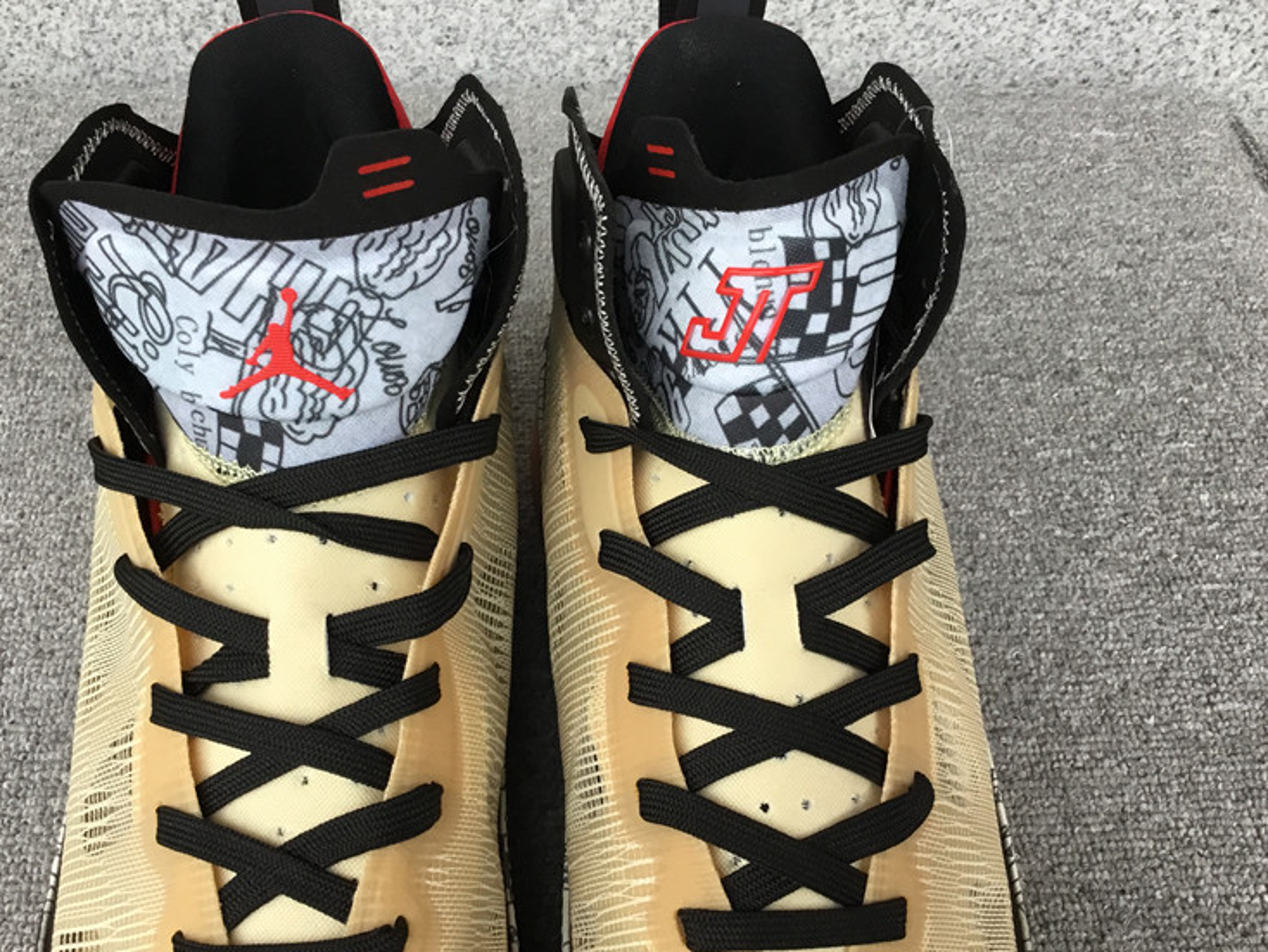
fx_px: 1392
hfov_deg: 48.9
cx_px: 582
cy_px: 498
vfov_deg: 37.7
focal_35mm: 38
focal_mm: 3.3
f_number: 2.4
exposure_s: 1/33
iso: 40
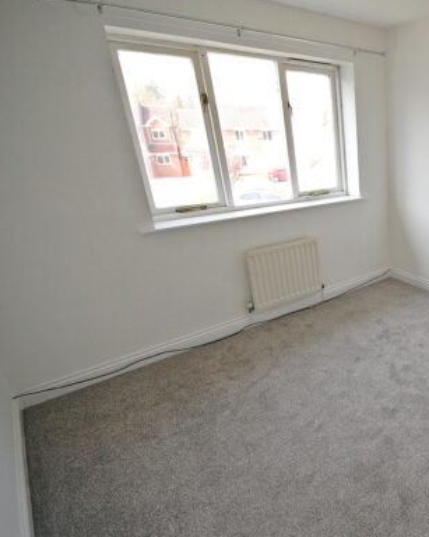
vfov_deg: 75.0
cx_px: 407
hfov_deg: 53.0
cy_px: 276
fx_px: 349
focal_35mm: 22
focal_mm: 10
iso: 800
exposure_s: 1/200
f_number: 7.1
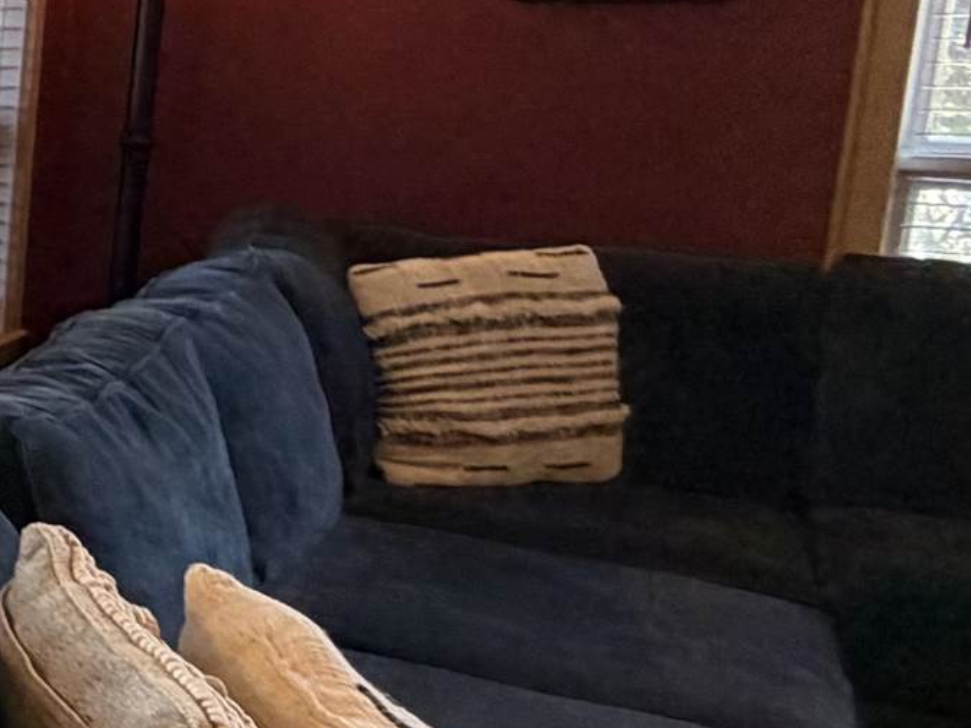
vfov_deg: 22.9
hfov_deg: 17.9
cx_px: -1065
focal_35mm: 64
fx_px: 1795
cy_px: 279
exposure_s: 1/60
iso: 200
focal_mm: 2.22
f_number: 2.2
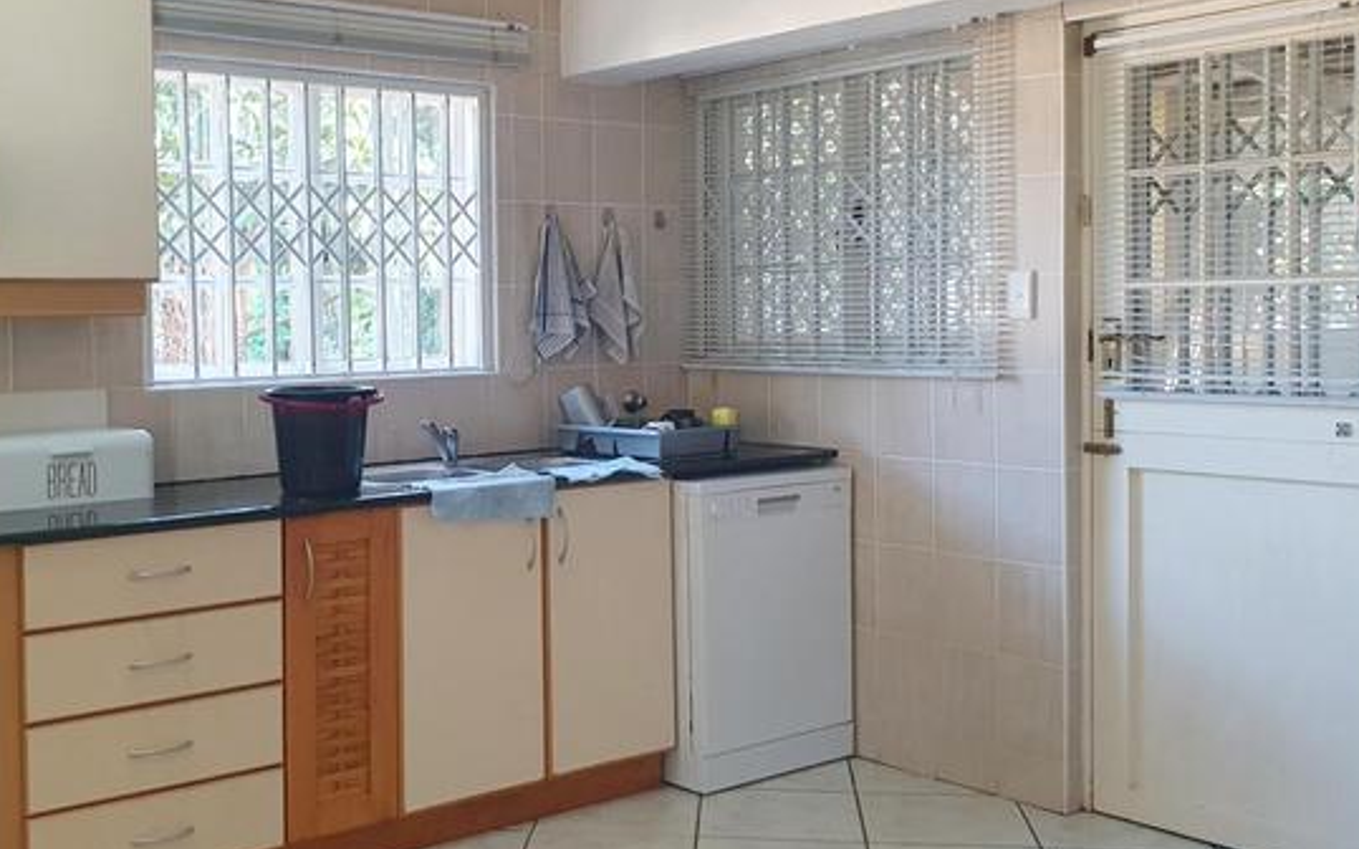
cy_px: 326
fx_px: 1518
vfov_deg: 31.1
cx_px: 538
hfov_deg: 47.9
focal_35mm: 41
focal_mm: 4.32
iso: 200
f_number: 2.4
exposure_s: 1/50
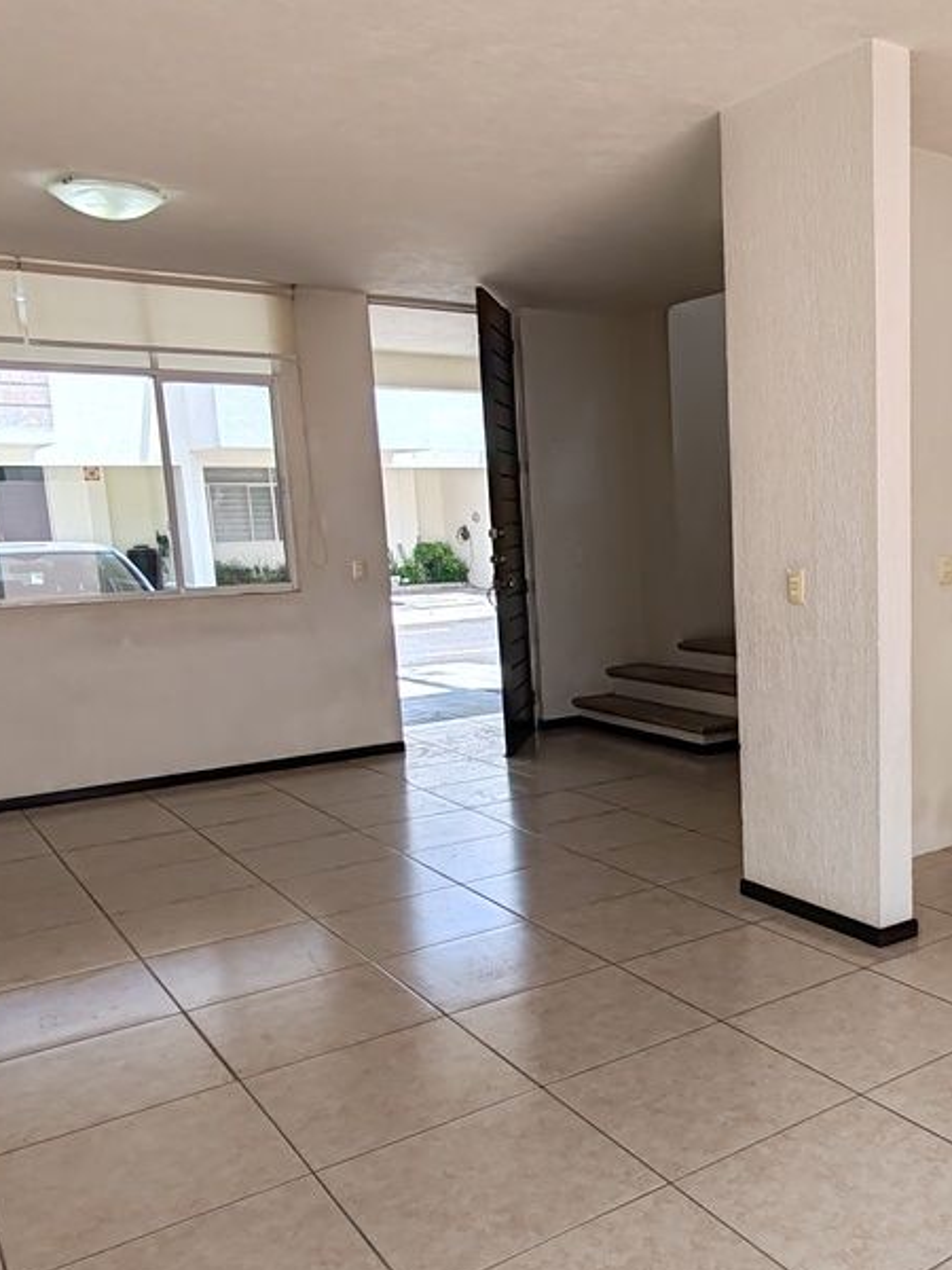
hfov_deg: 42.1
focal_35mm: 32
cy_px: 711
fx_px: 1173
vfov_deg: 56.7
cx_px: 768
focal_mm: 1.96
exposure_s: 1/280
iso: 50
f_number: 2.2
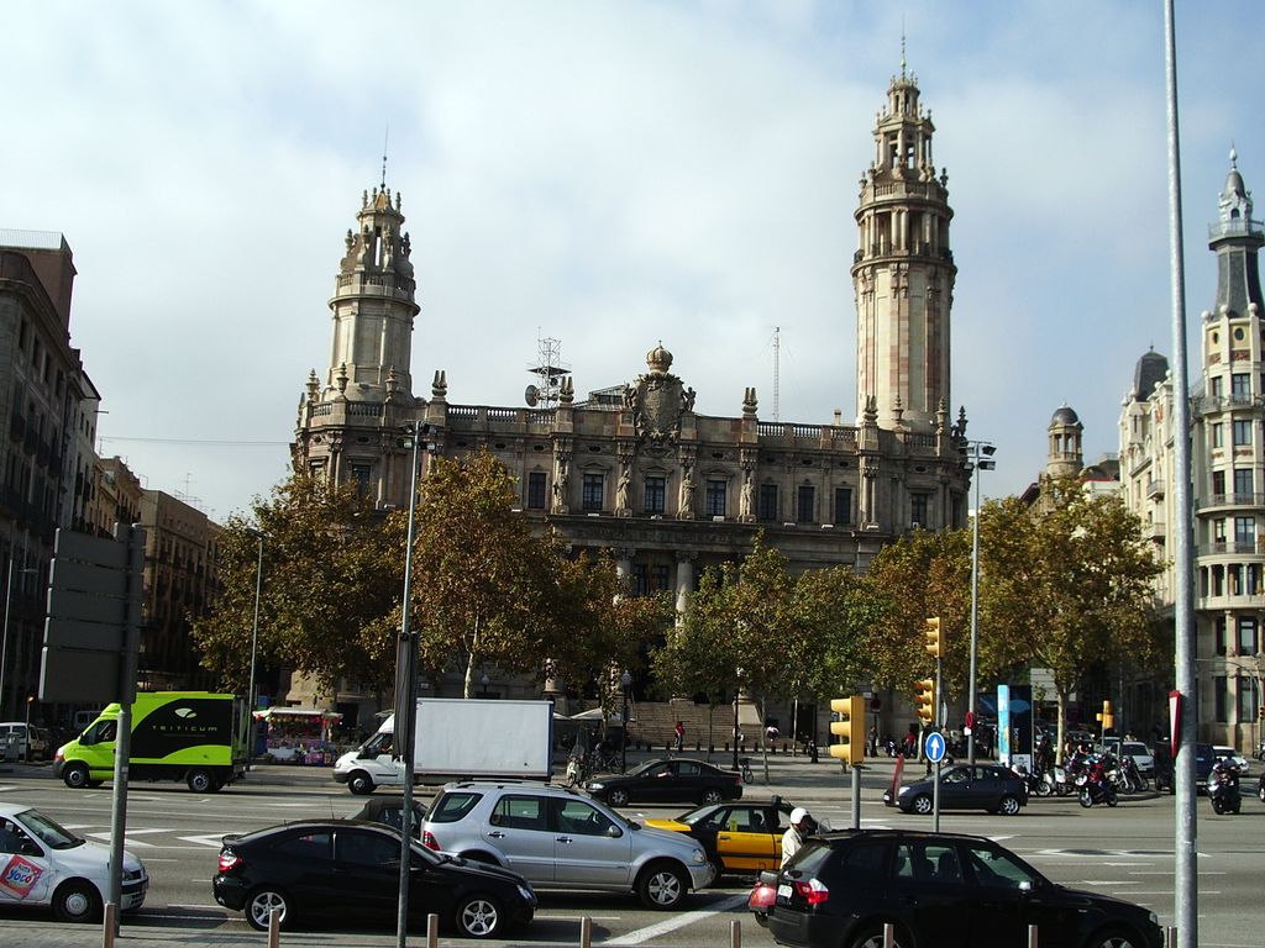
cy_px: 474
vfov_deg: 35.1
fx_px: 1498
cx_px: 632
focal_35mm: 41
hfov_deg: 45.8
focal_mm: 6.8
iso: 50
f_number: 4.6
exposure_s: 1/400
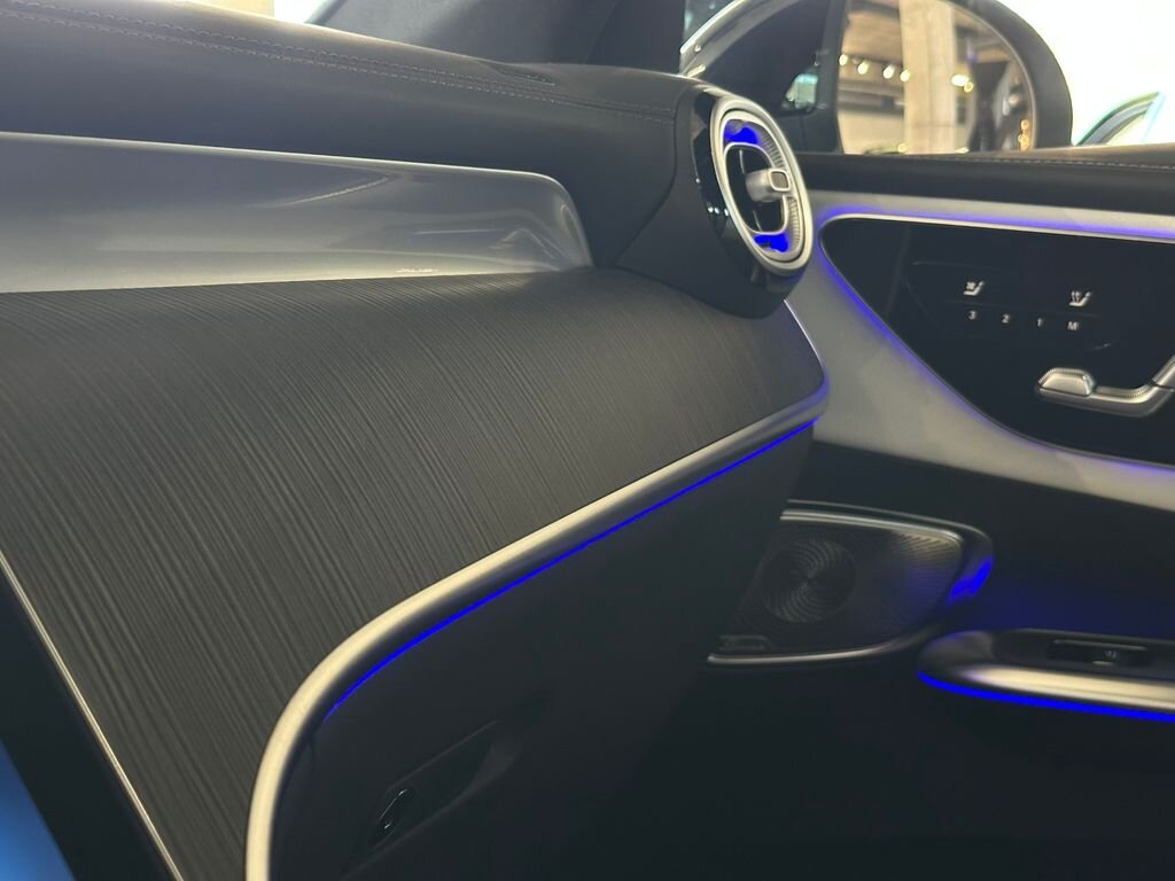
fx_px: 1629
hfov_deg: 39.7
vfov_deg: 30.3
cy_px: 440
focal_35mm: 48
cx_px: 588
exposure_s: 1/33
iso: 200
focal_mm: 6.86
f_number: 1.78
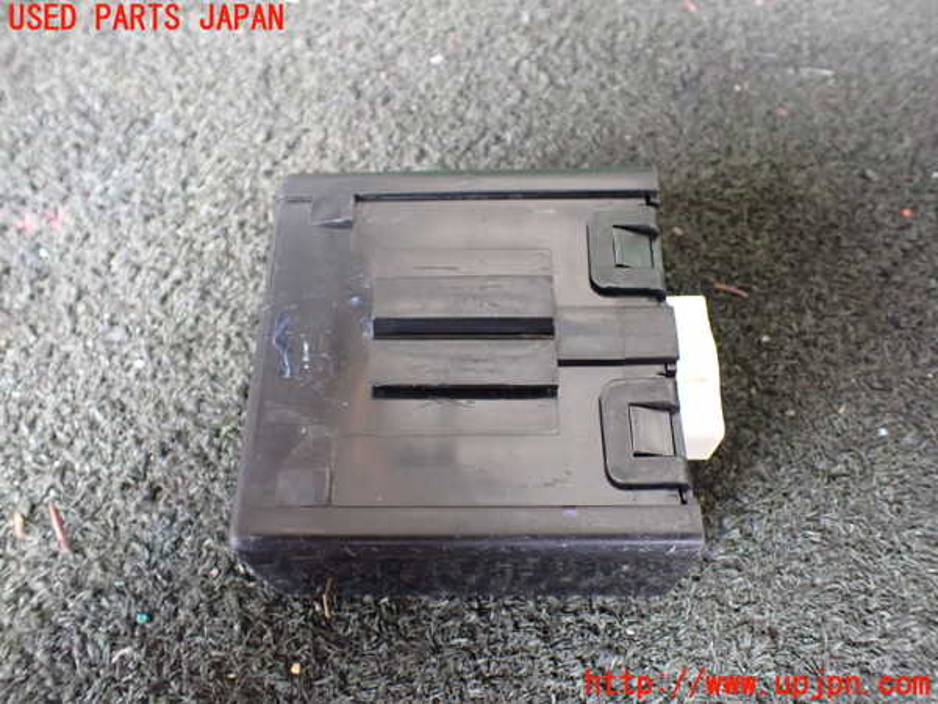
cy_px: 352
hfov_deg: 60.0
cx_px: 469
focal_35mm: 30
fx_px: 813
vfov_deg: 46.8
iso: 800
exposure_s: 1/80
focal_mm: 5.4
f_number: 2.3
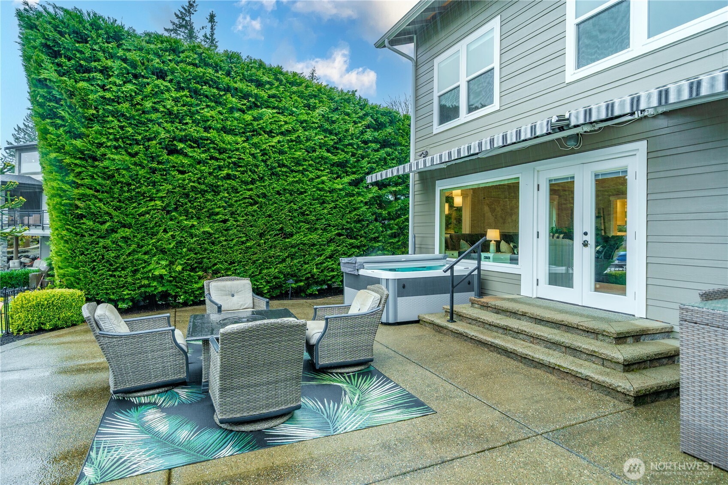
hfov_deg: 86.9
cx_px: 364
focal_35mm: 19
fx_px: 384
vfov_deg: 64.5
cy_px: 242
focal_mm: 19
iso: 320
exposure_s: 1/30
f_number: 6.7
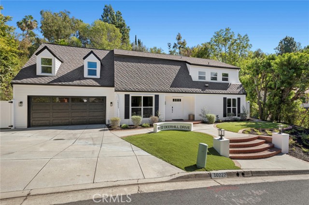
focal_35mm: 16
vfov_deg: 73.6
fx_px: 137
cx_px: 154
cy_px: 102
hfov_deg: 96.8
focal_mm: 16
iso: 80
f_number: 9
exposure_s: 1/40
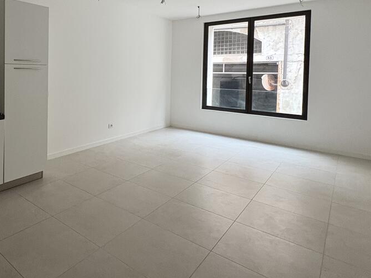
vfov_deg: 53.0
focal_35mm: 25
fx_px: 268
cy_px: 78
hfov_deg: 63.6
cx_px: 76
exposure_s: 1/60
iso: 400
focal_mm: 2.22
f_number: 2.2
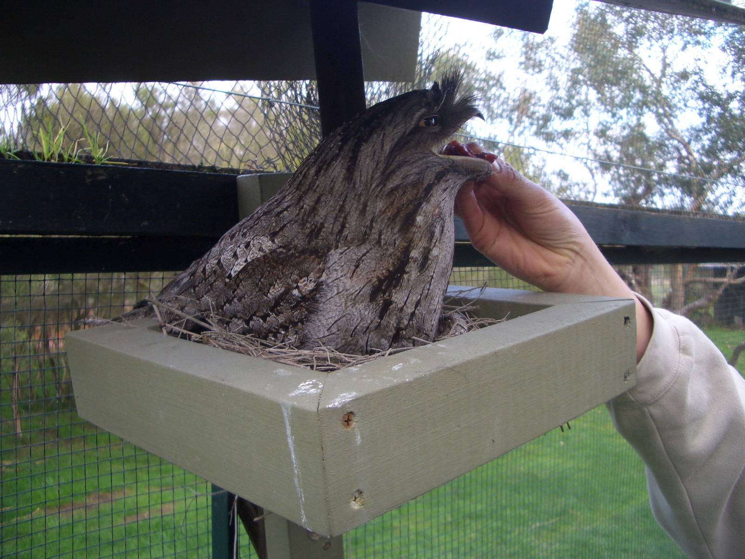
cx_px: 372
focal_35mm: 35
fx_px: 753
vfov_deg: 40.7
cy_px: 280
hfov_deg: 52.6
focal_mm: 5.8
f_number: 2.6
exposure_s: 1/125
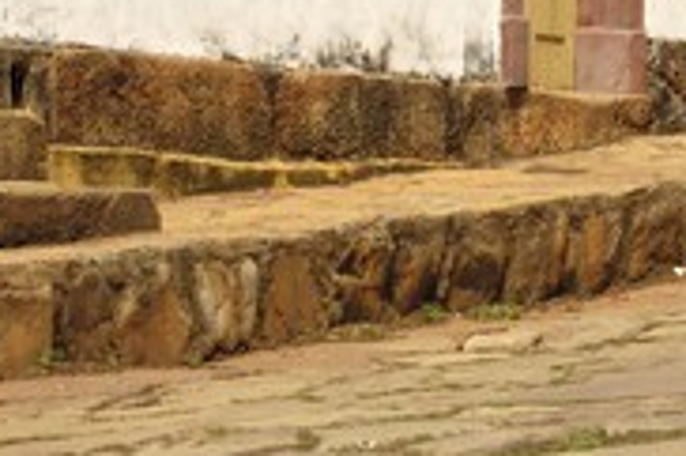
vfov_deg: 5.6
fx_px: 4607
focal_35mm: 242
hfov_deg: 8.5
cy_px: -41
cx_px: 739
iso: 100
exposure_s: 1/320
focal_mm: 70
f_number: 8
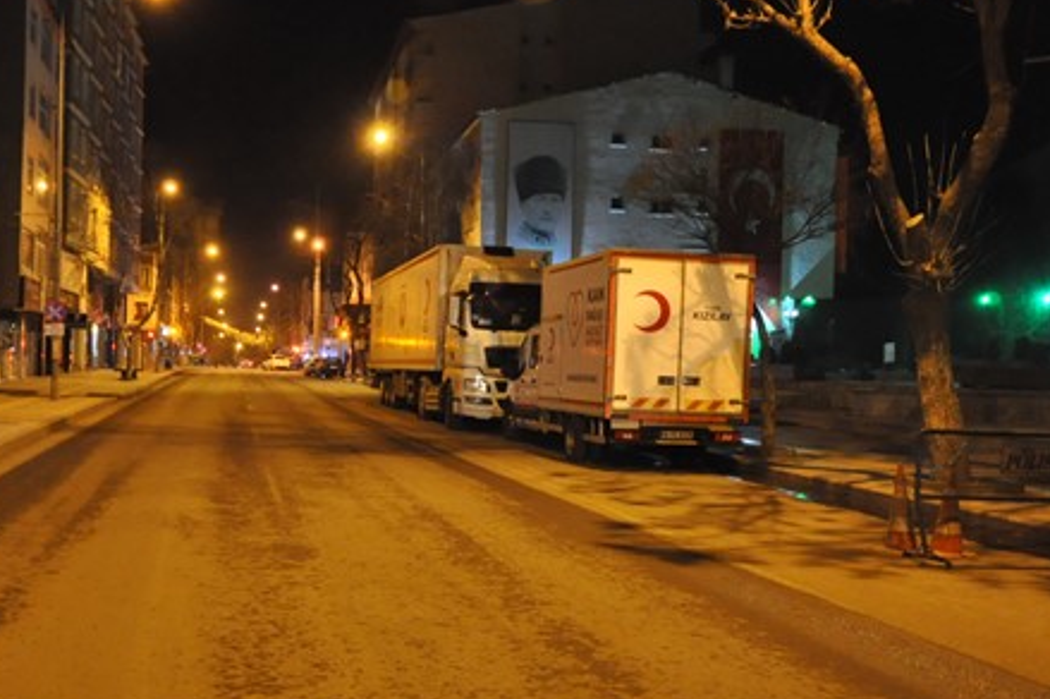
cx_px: 282
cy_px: 407
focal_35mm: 40
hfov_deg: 47.0
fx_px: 1166
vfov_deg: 33.3
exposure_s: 1/20
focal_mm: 18
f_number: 3.5
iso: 3200
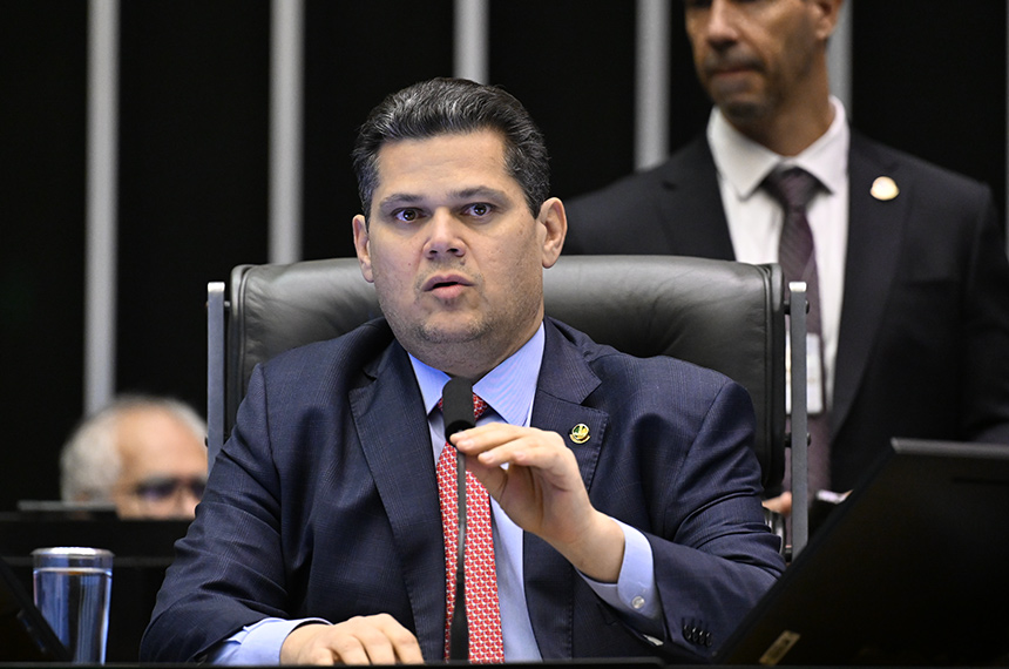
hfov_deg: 6.9
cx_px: 504
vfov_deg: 4.6
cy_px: 334
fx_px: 8393
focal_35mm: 300
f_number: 2.8
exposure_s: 1/125
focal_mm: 200
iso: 2500
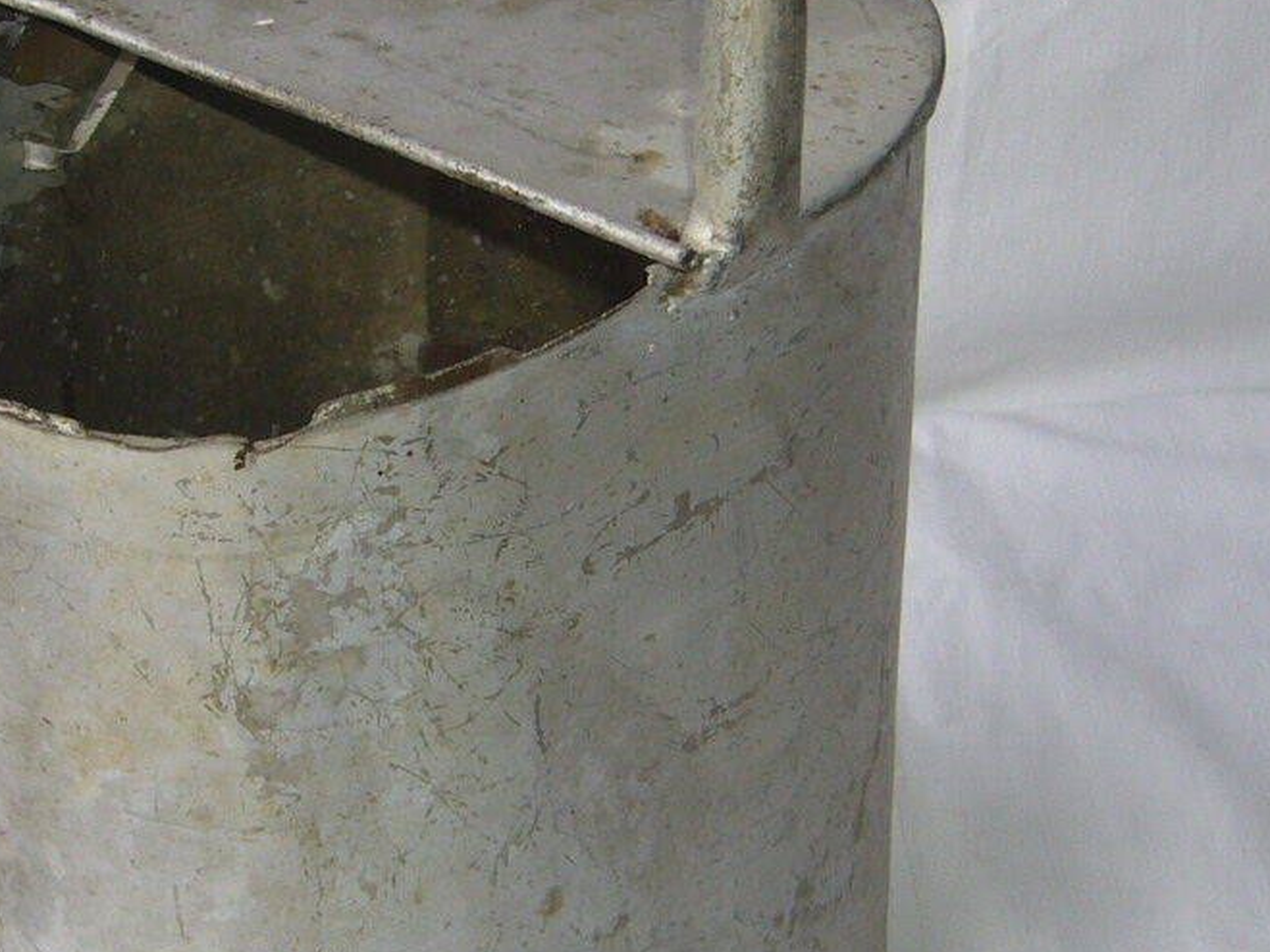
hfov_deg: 22.9
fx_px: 3118
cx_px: 453
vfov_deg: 17.4
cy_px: 482
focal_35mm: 85
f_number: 2.8
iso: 80
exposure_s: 1/100
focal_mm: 5.8
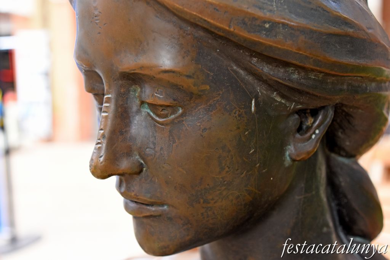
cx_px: 195
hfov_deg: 35.1
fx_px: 617
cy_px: 130
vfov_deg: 23.8
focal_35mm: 57
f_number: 6.3
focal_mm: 38
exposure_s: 1/160
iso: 500
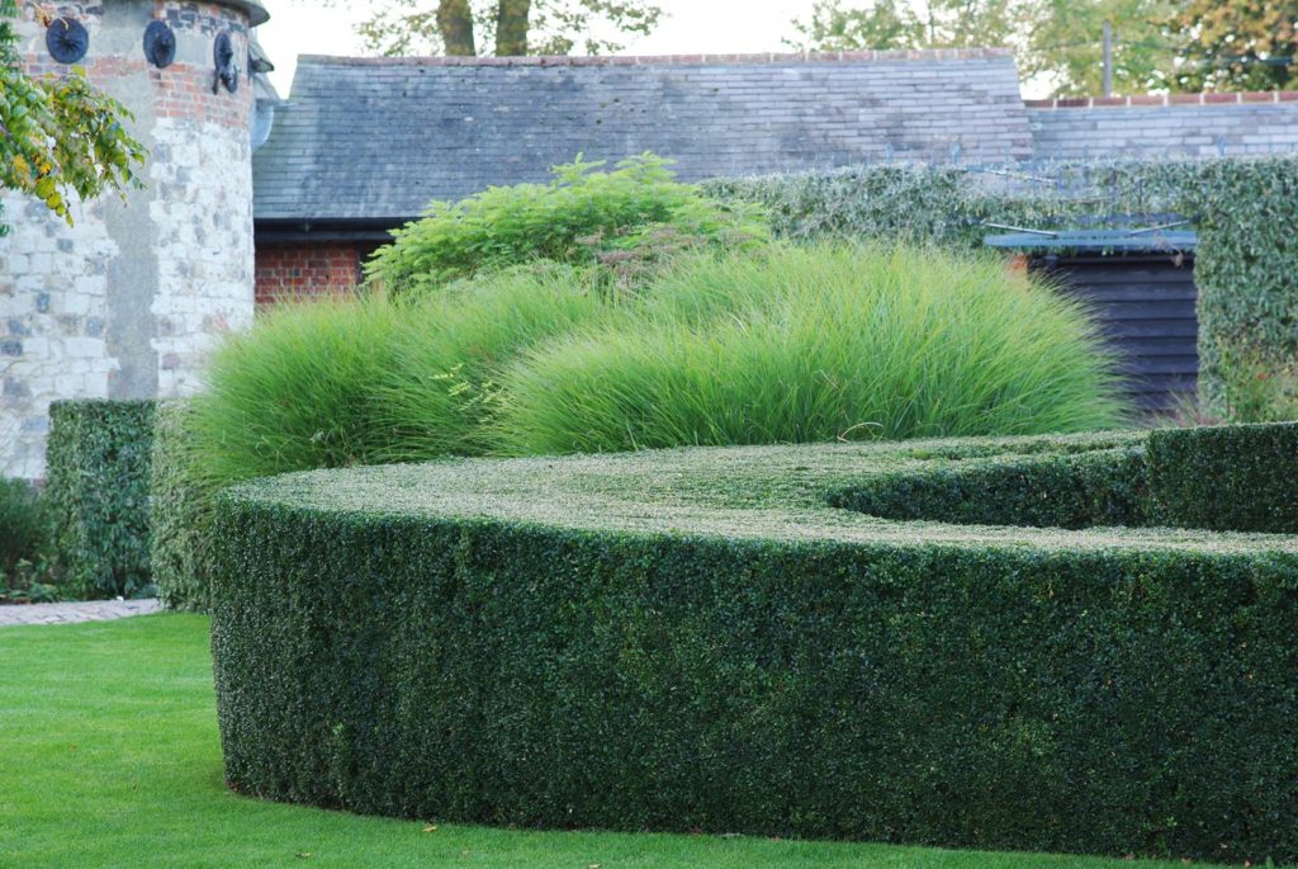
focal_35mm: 105
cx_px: 649
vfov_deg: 13.1
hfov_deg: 19.4
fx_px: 3790
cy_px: 434
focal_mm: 70
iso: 200
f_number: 5
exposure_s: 1/100
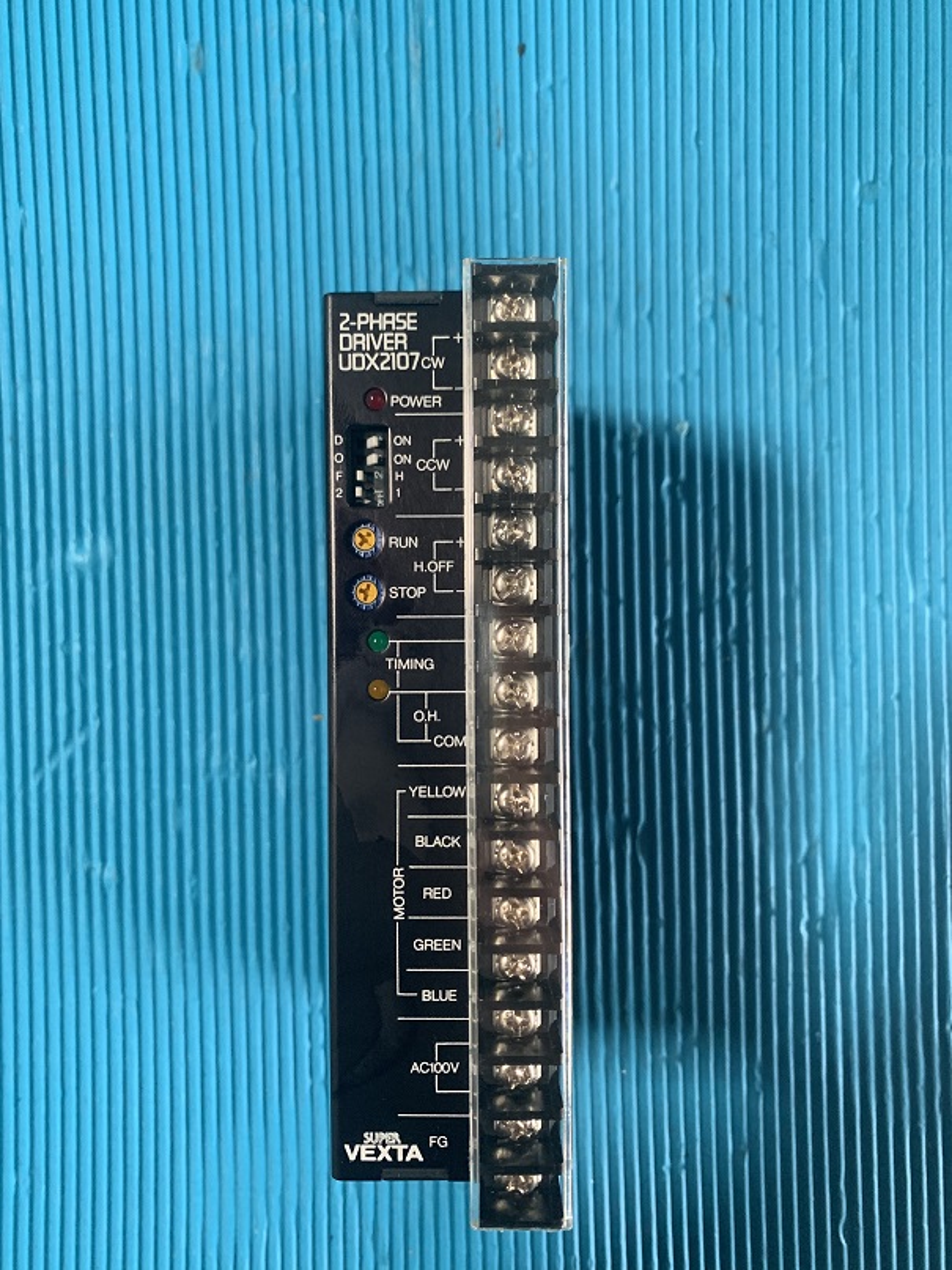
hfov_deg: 53.1
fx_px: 954
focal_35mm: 26
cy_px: 635
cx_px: 476
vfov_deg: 67.3
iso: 320
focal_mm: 4.25
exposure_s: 1/60
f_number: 1.8
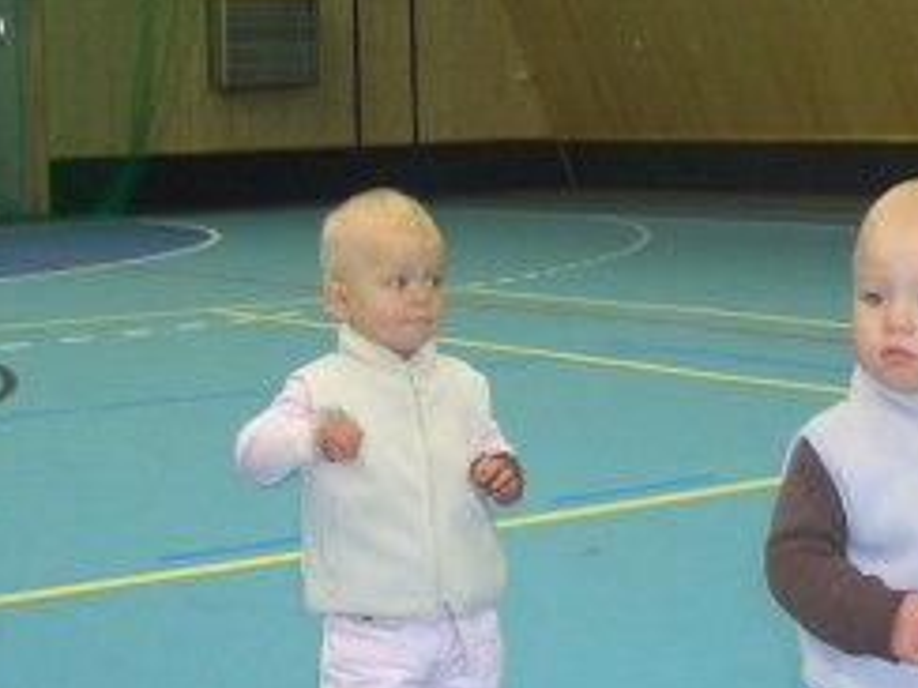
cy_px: 350
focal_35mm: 86
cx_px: 662
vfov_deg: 17.2
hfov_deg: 22.6
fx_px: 2281
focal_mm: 5.8
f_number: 2.6
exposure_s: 1/40
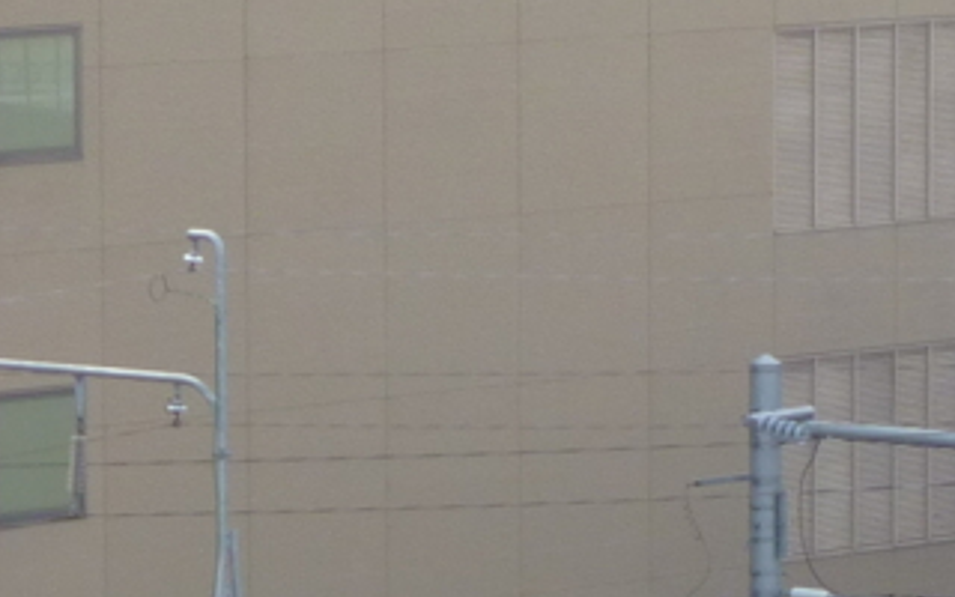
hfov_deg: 5.3
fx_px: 10333
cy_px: 1275
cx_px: 1152
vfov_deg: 3.3
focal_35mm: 397
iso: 100
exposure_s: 1/200
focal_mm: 13.3
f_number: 5
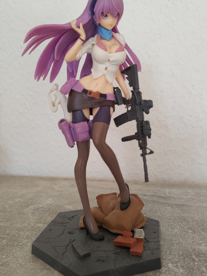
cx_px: 106
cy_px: 132
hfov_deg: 46.8
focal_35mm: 30
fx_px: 239
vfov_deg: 60.0
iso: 250
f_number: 1.65
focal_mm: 6.14
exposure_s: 1/100
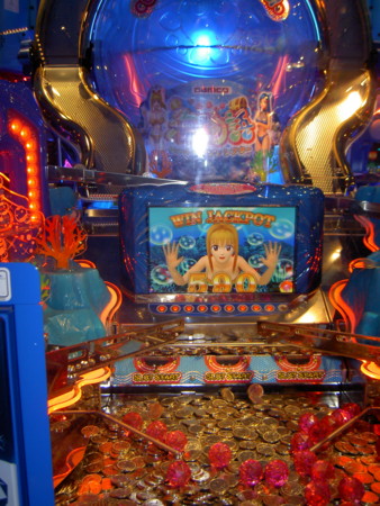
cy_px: 253
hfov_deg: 41.8
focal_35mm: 34
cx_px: 190
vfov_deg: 53.9
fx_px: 497
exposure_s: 1/60
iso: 100
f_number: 2.8
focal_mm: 5.6
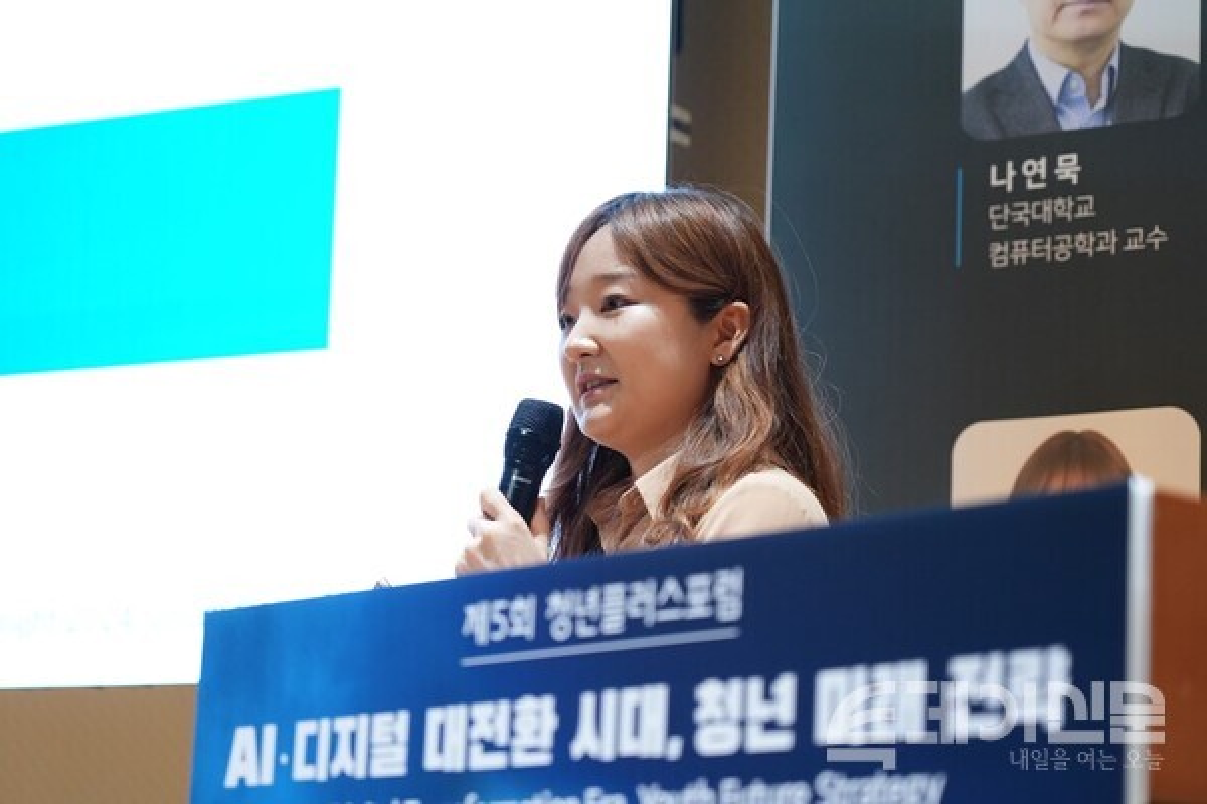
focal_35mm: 105
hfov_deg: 19.5
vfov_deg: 13.0
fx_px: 3520
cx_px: 604
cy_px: 402
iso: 3200
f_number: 4
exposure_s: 1/160
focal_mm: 105
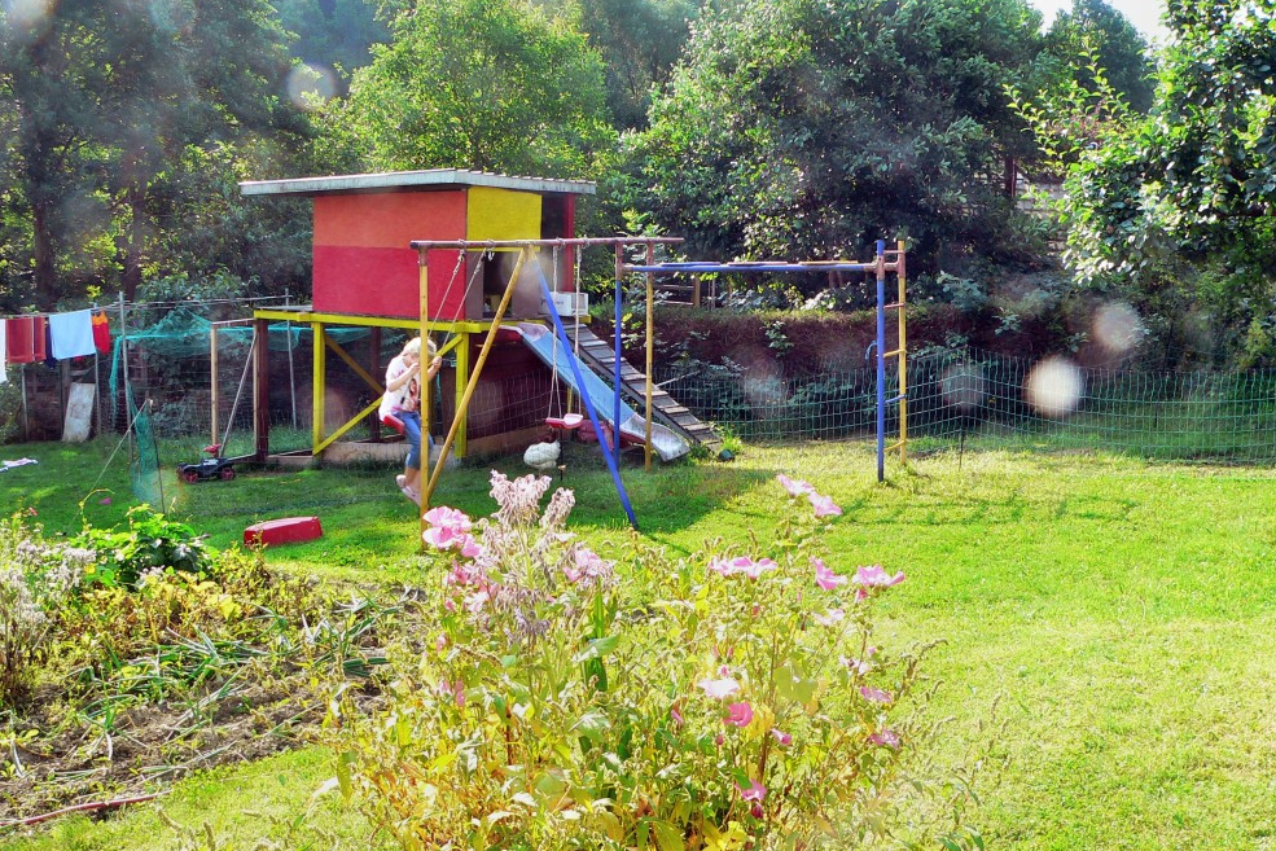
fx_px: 1347
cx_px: 646
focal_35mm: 38
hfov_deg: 50.7
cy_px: 453
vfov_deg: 35.1
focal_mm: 6
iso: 80
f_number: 4
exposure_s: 1/100
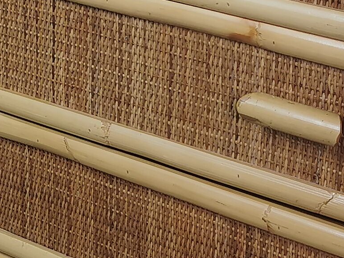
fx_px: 1361
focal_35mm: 137
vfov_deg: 10.8
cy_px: 96
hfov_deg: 14.4
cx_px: 139
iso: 100
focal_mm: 5.58
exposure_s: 1/100
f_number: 1.8
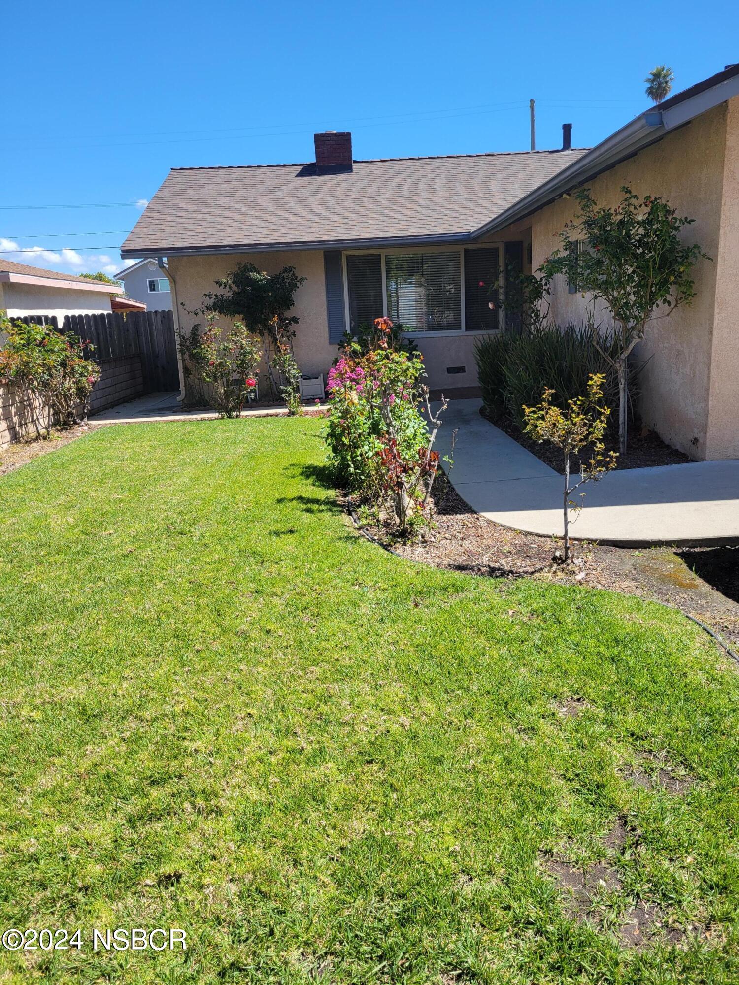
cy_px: 492
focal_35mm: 26
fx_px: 740
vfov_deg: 67.3
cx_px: 370
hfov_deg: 53.1
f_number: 1.8
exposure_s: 1/1441
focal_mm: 5.4
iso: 40
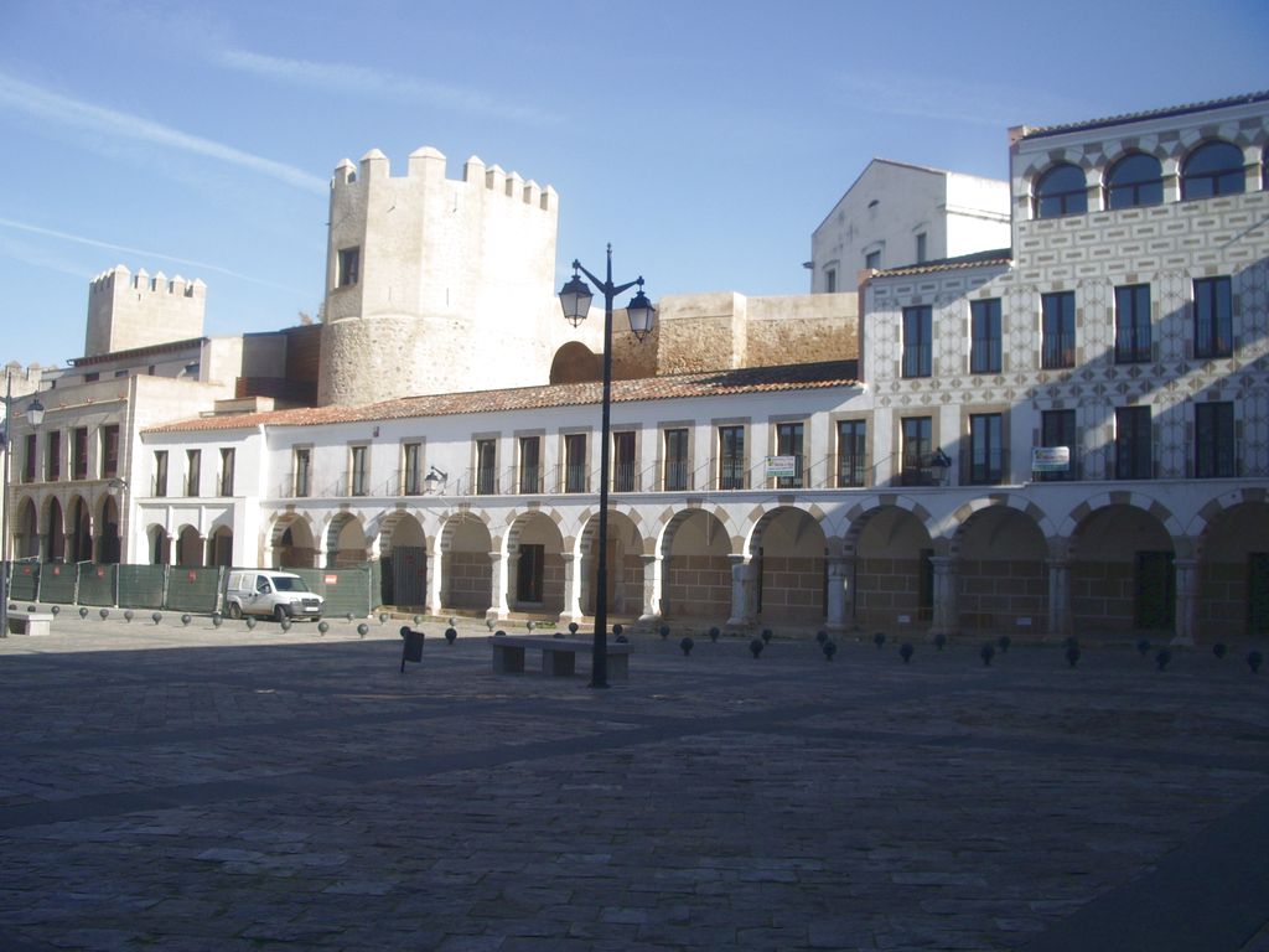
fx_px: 1283
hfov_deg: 52.6
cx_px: 634
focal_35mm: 35
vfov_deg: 40.7
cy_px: 476
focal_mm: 5.8
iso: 50
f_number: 4.3
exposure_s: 1/400
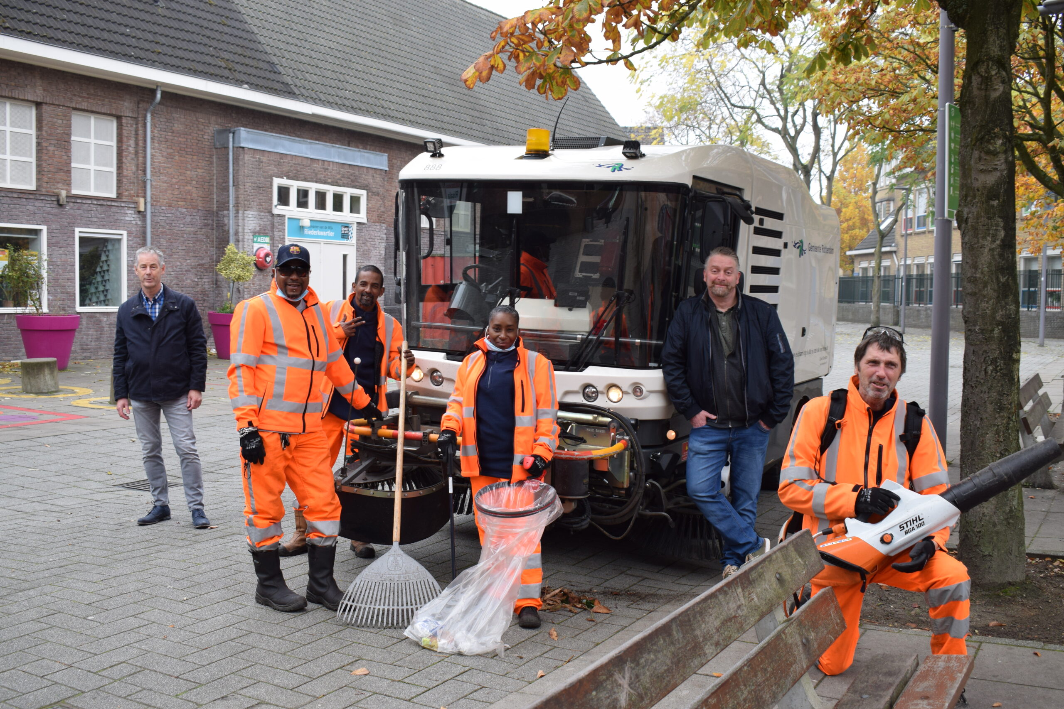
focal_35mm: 38
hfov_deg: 51.3
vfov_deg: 35.5
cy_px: 354
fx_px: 1108
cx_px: 532
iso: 400
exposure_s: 1/200
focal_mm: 25
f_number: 7.1
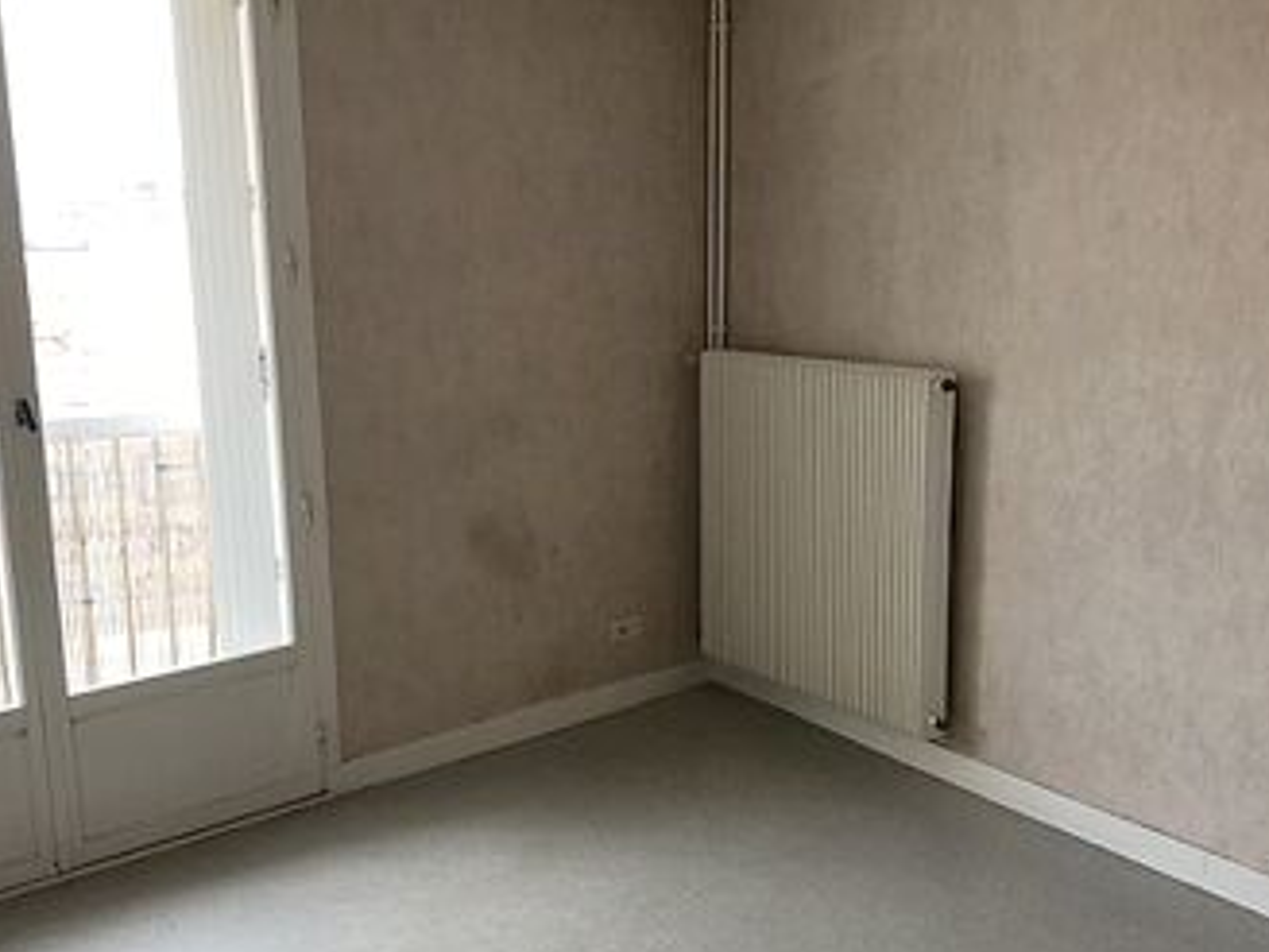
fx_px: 1503
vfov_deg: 35.0
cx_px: 584
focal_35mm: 41
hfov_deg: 45.7
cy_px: 557
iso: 20
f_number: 1.8
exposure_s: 1/188
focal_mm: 3.99
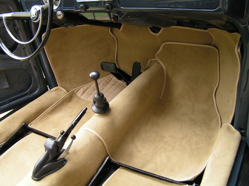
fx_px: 273
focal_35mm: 38
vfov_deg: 37.7
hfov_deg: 49.0
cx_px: 124
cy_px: 93
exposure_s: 1/40
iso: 50
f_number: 2.8
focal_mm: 6.3
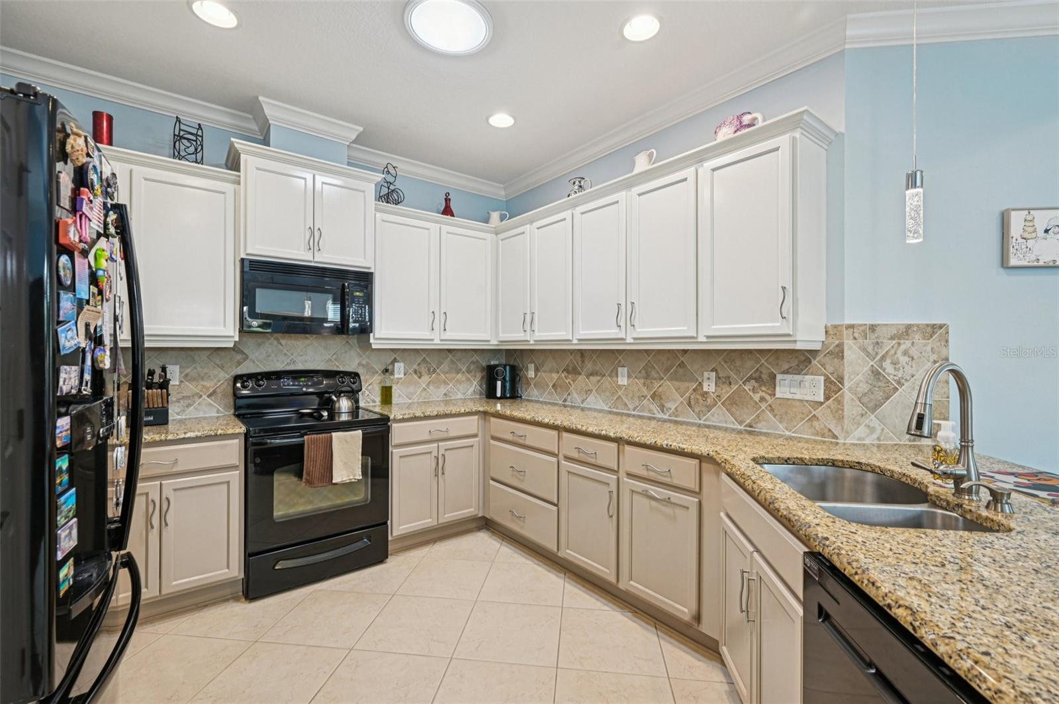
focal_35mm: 16
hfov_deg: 98.6
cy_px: 352
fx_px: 455
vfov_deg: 75.4
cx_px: 530
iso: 400
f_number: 8
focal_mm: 15.5
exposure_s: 1/13
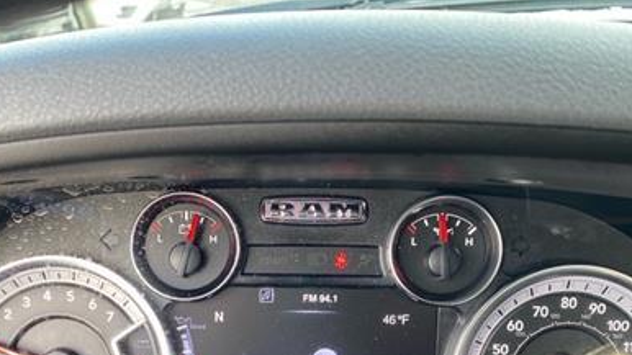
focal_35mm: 47
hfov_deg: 43.4
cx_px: 242
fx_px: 788
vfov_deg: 24.3
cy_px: 353
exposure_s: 1/121
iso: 125
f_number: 1.8
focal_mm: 4.25
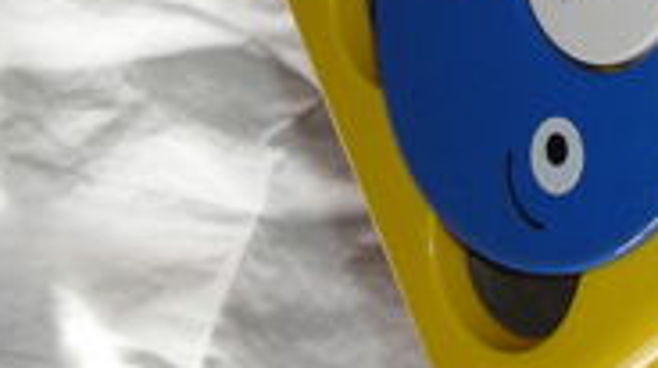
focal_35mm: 108
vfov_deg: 11.1
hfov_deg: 18.6
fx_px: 1882
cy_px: 18
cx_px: 815
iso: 50
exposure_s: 1/30
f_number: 3.2
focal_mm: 6.3
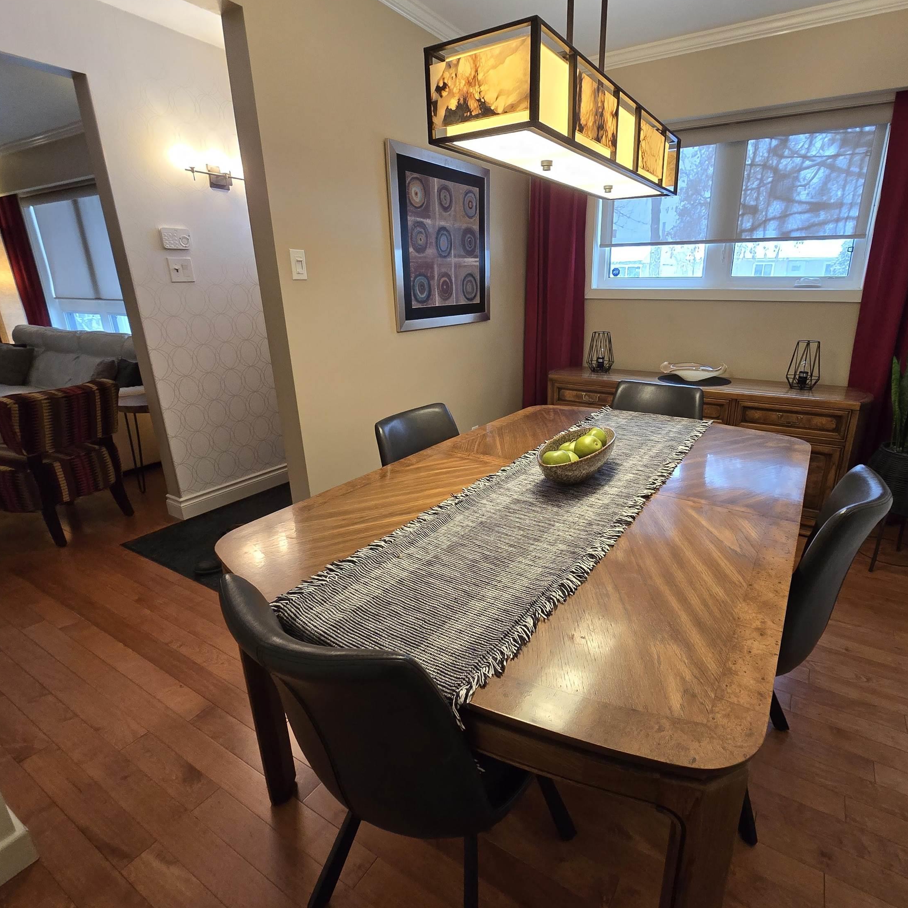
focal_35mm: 16
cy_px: 449
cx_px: 509
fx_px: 475
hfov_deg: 87.0
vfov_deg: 87.4
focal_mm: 2.2
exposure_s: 1/60
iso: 250
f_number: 2.2
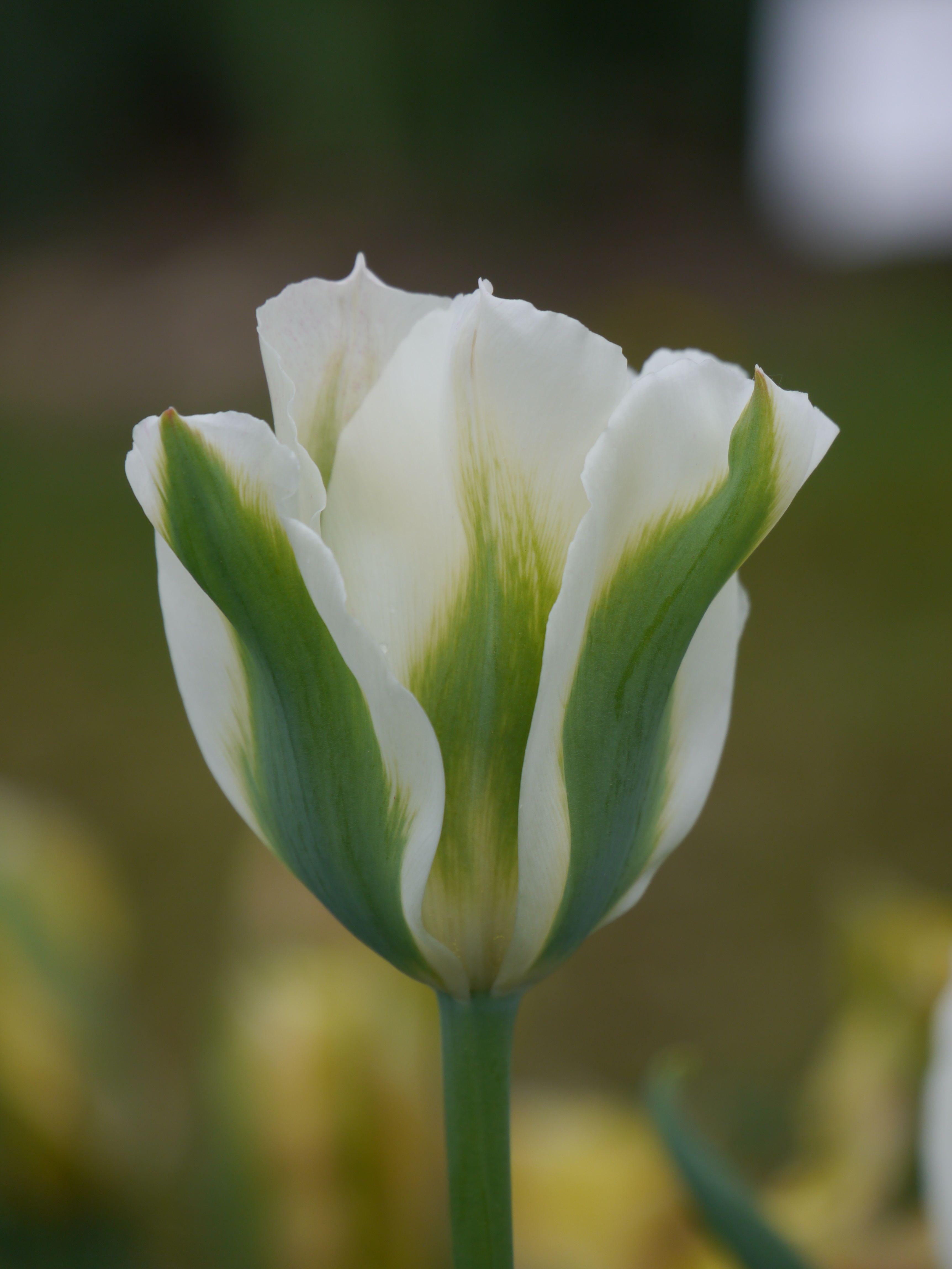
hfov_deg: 5.0
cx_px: 476
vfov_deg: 6.6
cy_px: 634
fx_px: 10993
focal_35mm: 300
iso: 160
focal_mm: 150
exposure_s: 1/640
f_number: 6.3
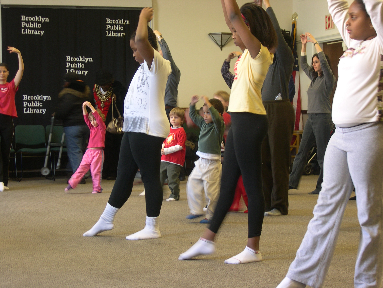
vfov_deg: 19.1
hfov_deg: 25.3
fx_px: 852
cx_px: 192
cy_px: 144
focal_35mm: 77
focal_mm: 16.3
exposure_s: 1/10.1
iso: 100
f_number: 4
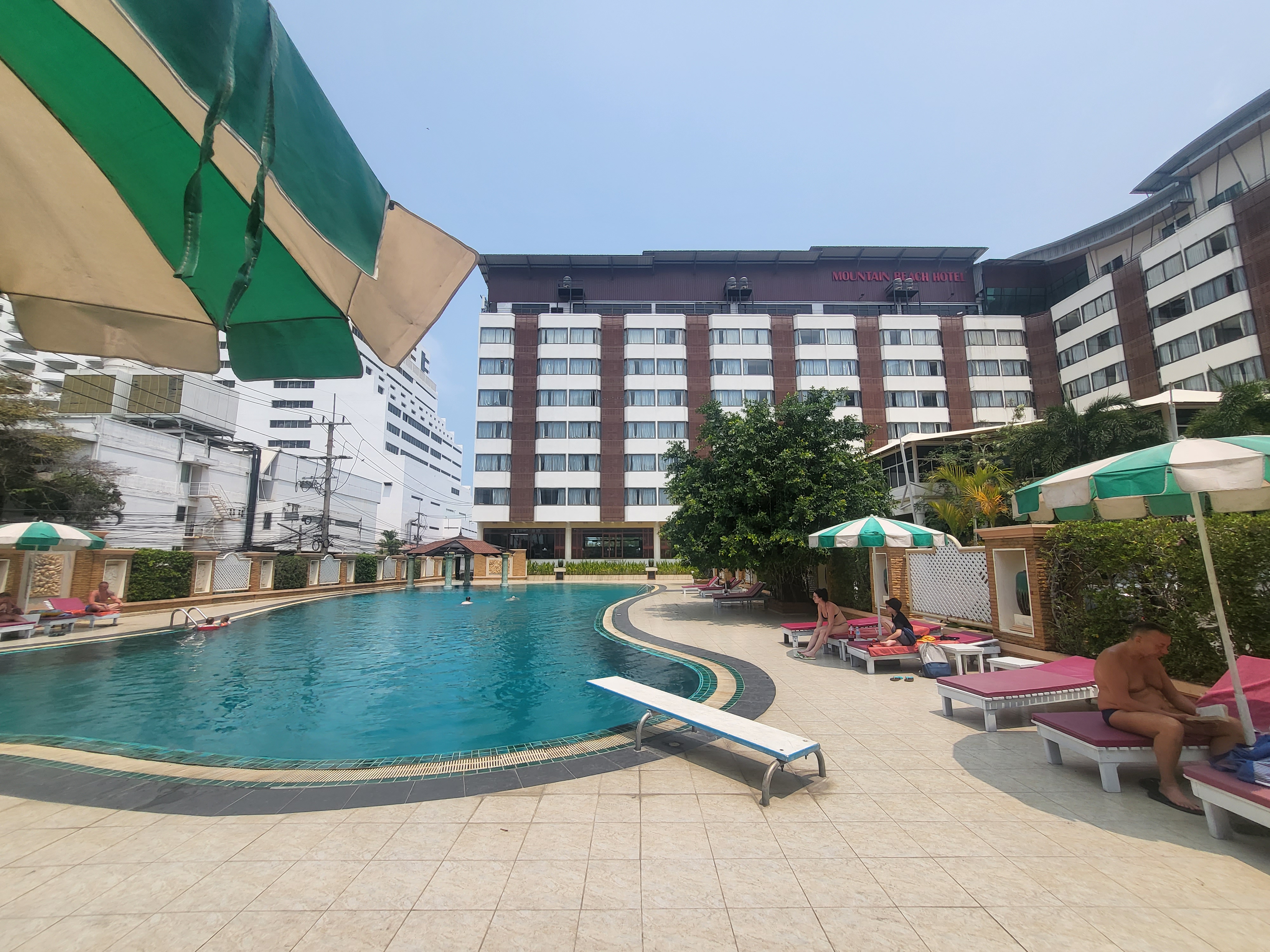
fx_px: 477
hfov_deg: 106.2
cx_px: 635
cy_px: 476
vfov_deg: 89.9
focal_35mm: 13
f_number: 2.2
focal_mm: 1.74
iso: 32
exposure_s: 1/1497
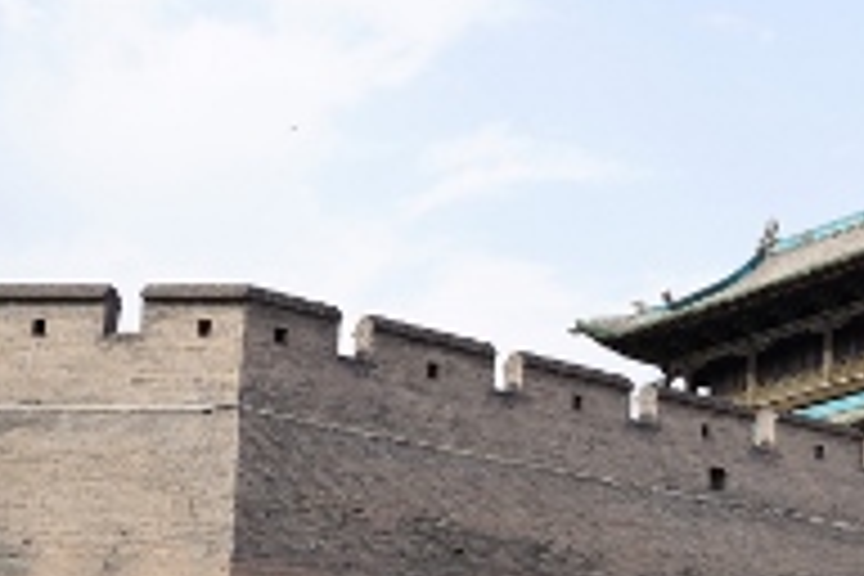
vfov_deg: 17.8
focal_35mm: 75
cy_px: 569
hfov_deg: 25.7
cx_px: 860
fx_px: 1800
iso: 100
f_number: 9
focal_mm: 24
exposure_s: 1/125
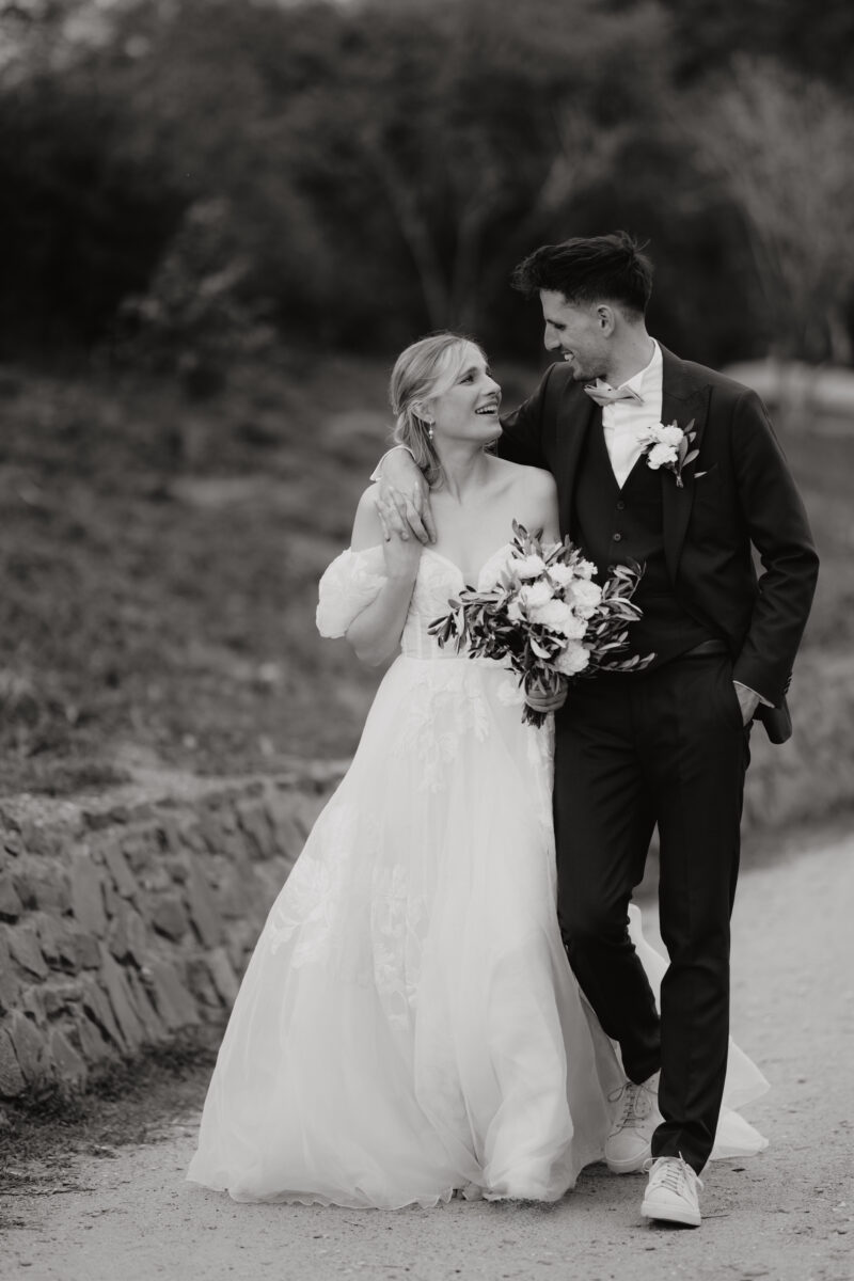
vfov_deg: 15.2
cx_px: 427
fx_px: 4803
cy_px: 640
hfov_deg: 10.2
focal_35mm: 135
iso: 100
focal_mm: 135
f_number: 1.8
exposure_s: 1/1250
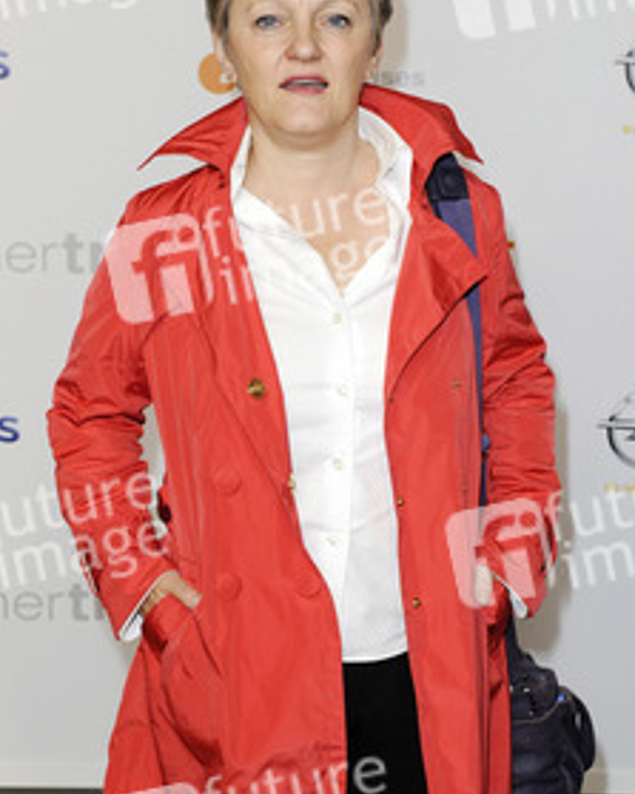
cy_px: 398
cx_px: 333
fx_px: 1739
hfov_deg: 20.7
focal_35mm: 74
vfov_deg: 25.7
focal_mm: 55
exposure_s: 1/160
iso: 800
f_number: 6.3
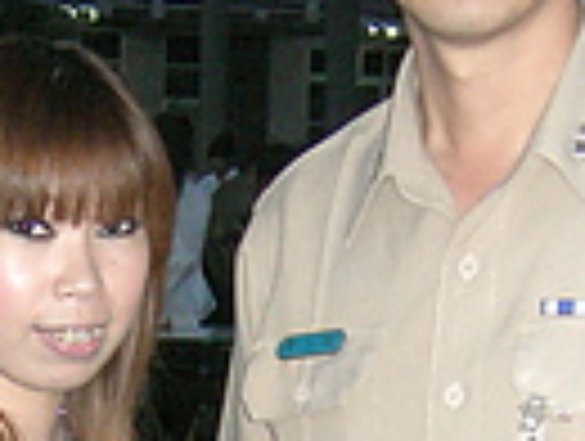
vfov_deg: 8.2
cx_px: 220
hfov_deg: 11.3
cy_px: 828
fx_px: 2963
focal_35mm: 175
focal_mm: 7.8
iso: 146
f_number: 2.8
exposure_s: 1/60.1
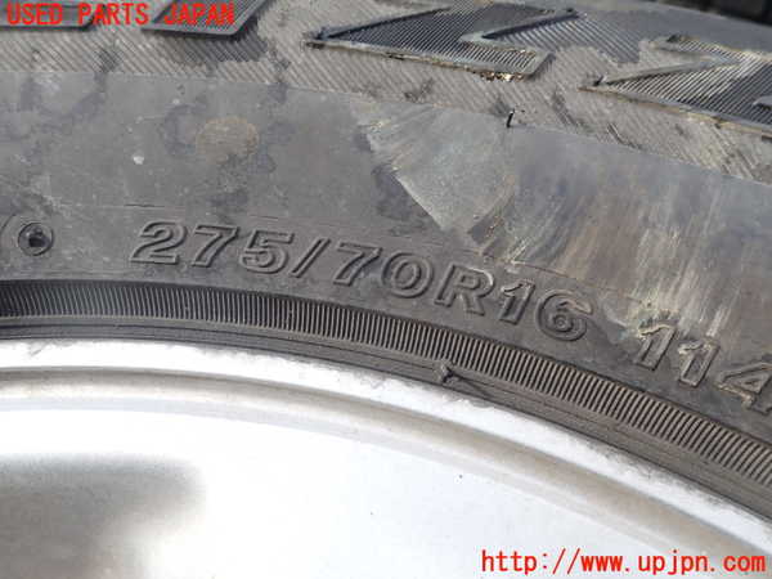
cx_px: 386
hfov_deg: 69.4
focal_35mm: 25
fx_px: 558
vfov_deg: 54.9
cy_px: 290
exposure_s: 1/400
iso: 100
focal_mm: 4.5
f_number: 2.8
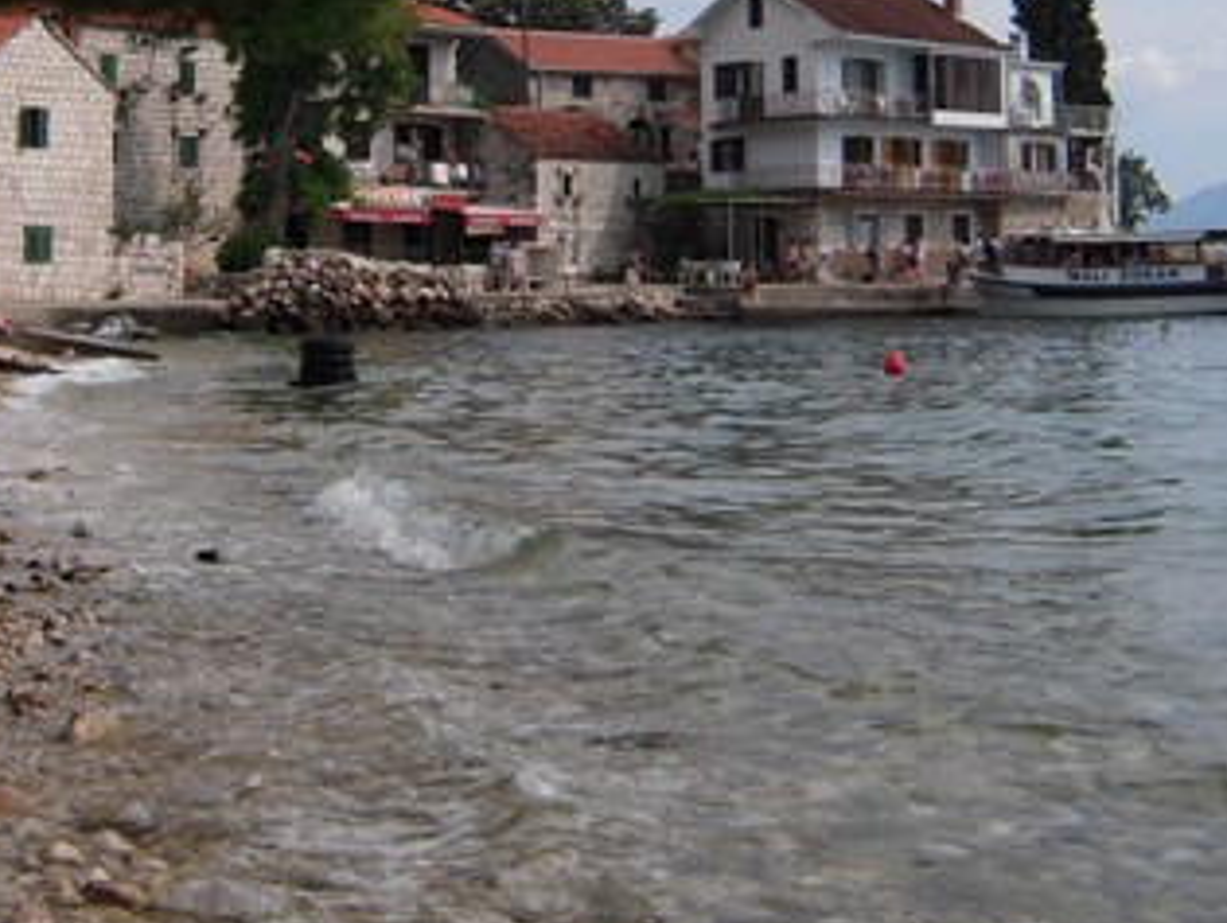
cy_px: 86
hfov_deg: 27.4
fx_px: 2520
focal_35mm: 71
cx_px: 573
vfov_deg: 20.3
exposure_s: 1/500
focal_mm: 5
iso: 100
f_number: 5.4
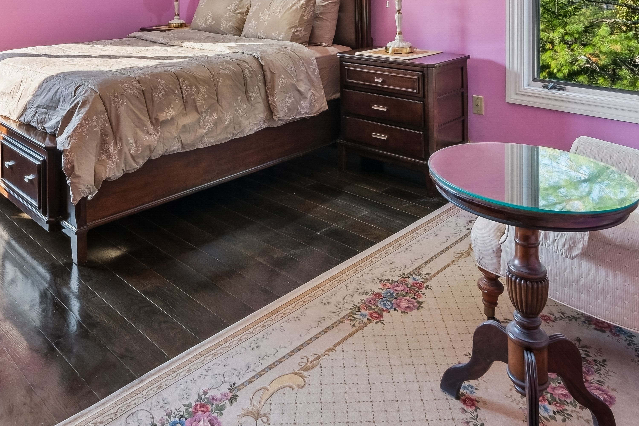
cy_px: -14
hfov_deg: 59.8
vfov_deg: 37.2
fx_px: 550
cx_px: 258
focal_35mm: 31
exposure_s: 1/8
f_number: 8
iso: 125
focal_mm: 8
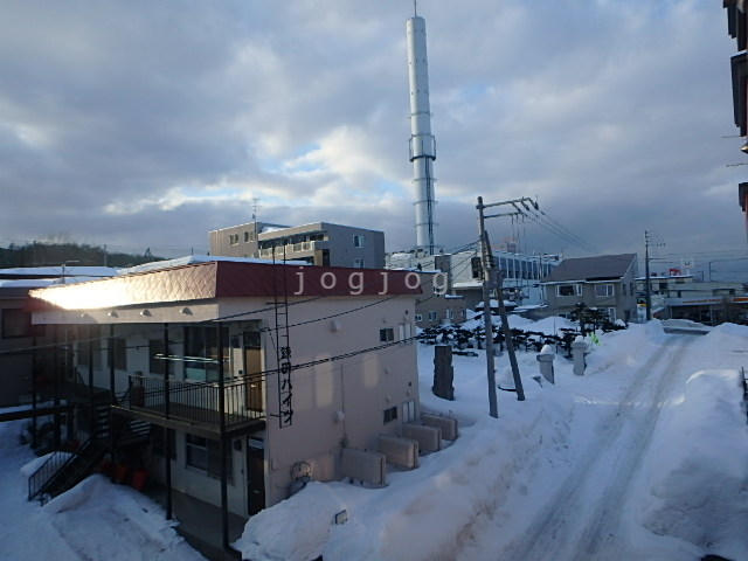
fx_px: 454
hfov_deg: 79.0
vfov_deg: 63.4
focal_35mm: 21
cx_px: 374
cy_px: 280
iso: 125
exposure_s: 1/800
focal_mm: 3.7
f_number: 3.5
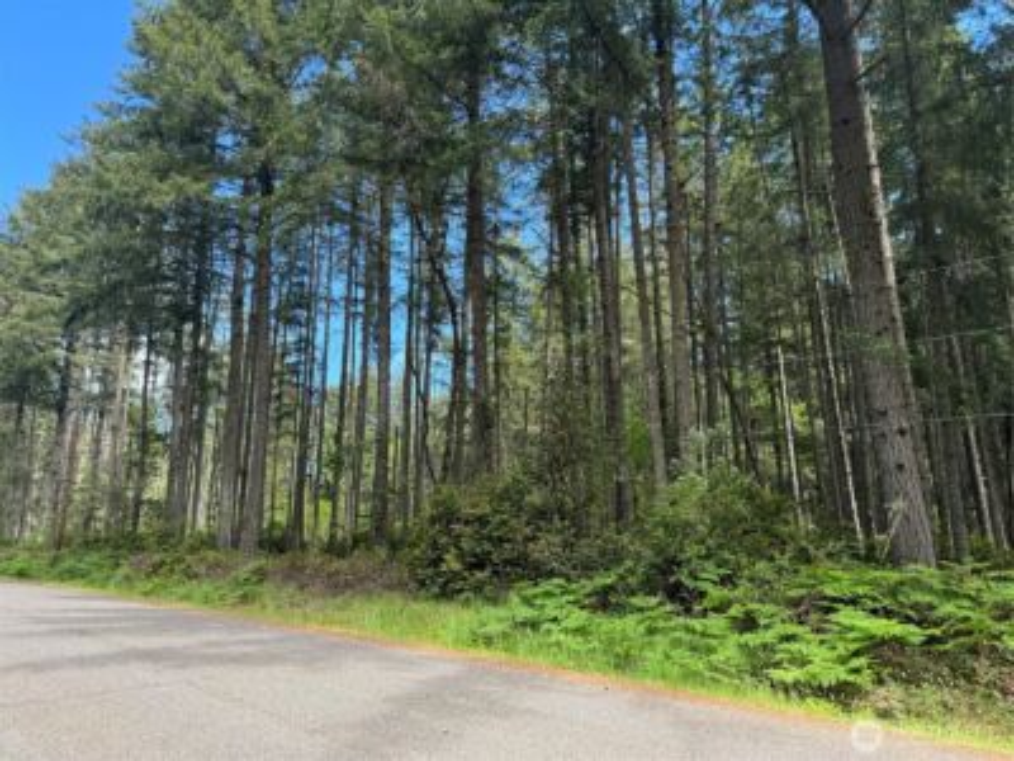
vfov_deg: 56.8
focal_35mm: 24
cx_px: 507
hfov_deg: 71.6
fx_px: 703
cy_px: 380
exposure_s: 1/407
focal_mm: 6.76
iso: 80
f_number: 1.78
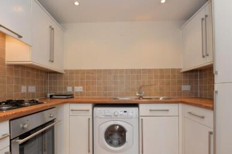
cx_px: 114
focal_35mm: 19
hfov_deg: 86.9
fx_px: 122
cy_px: 90
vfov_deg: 64.0
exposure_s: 1/60
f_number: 4
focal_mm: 15
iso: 640
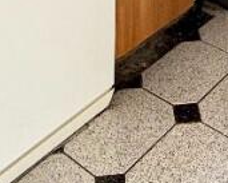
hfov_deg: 22.9
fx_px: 554
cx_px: 189
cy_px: -207
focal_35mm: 82
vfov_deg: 14.6
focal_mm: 2.22
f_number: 2.2
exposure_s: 1/99
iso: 80
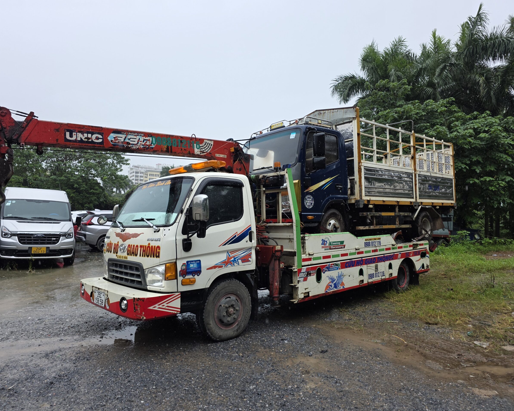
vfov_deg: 58.8
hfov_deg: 70.2
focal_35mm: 24
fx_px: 365
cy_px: 205
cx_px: 244
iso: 80
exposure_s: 1/1410
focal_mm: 6.3
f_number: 1.7
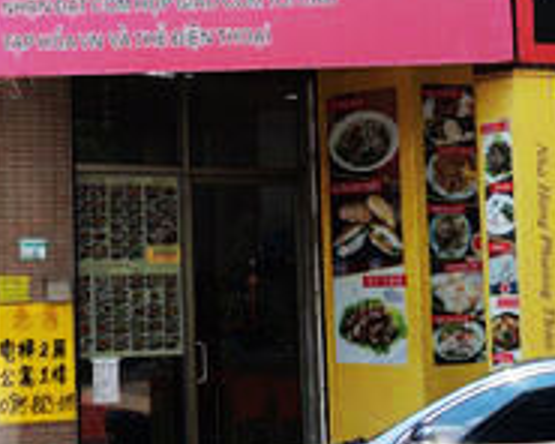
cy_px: 10
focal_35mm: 119
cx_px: 129
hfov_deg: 16.1
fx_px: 1955
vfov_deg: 12.8
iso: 100
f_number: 6.3
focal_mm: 28
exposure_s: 1/200
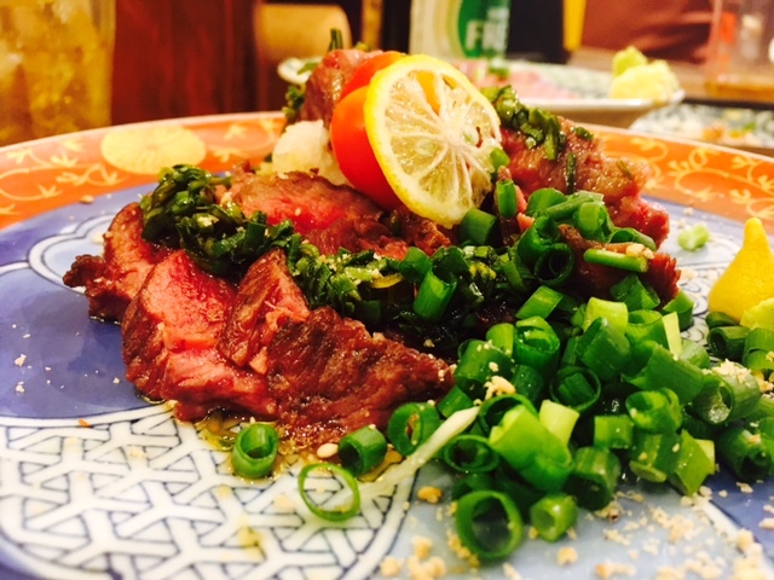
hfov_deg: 61.7
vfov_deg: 48.2
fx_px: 648
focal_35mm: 29
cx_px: 387
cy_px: 290
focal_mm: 4.15
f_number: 2.2
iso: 200
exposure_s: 1/24
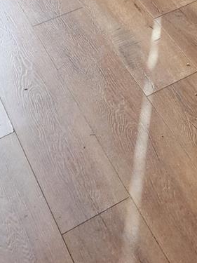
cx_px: 356
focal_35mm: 92
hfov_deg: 14.2
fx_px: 698
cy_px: -259
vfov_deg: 16.4
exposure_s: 1/120
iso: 125
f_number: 1.8
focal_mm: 5.4
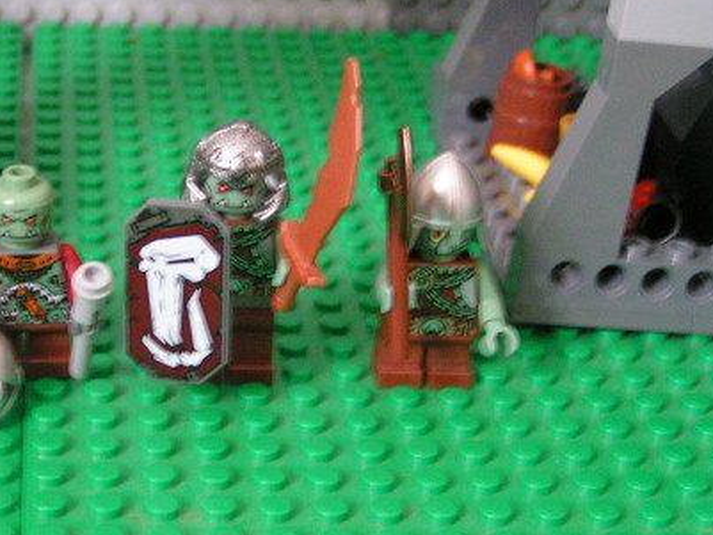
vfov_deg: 16.2
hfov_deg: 21.3
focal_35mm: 91
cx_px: 155
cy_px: 295
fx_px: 1875
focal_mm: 8.7
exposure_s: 1/5
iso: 200
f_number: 3.2
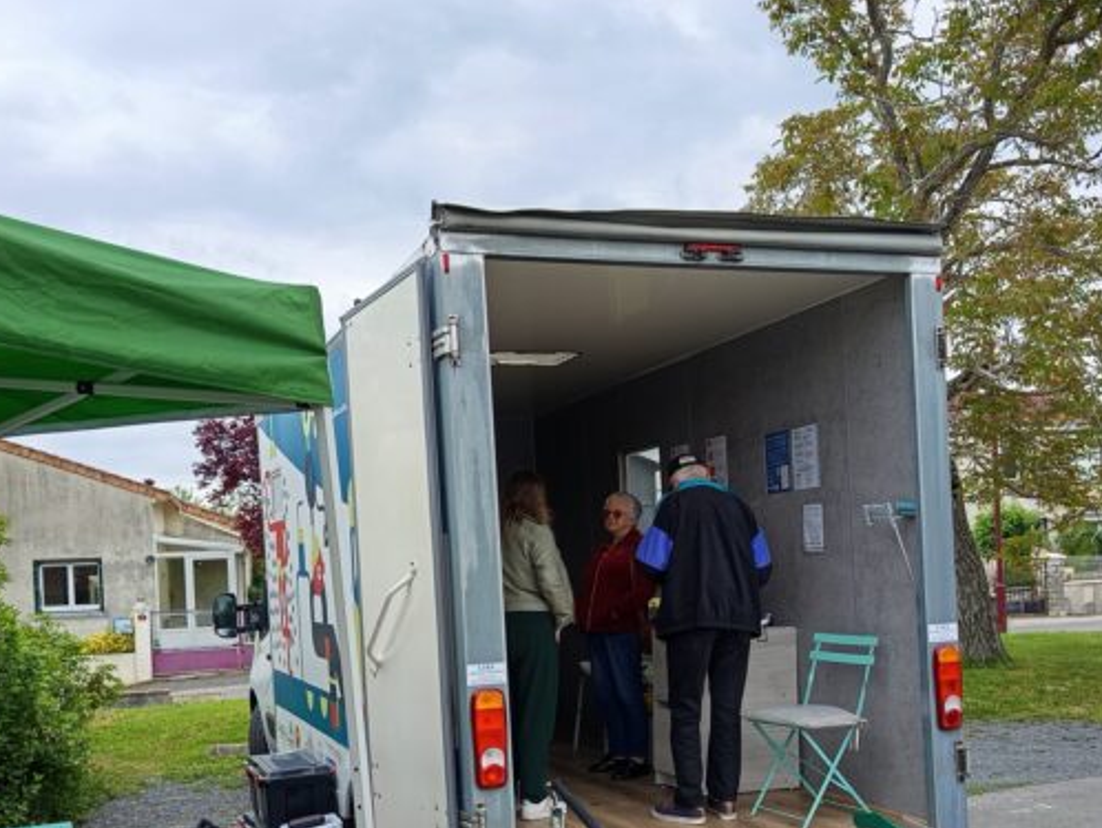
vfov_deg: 37.9
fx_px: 1178
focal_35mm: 37
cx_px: 573
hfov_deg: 50.1
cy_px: 598
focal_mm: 5.24
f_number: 1.7
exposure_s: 1/149
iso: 50
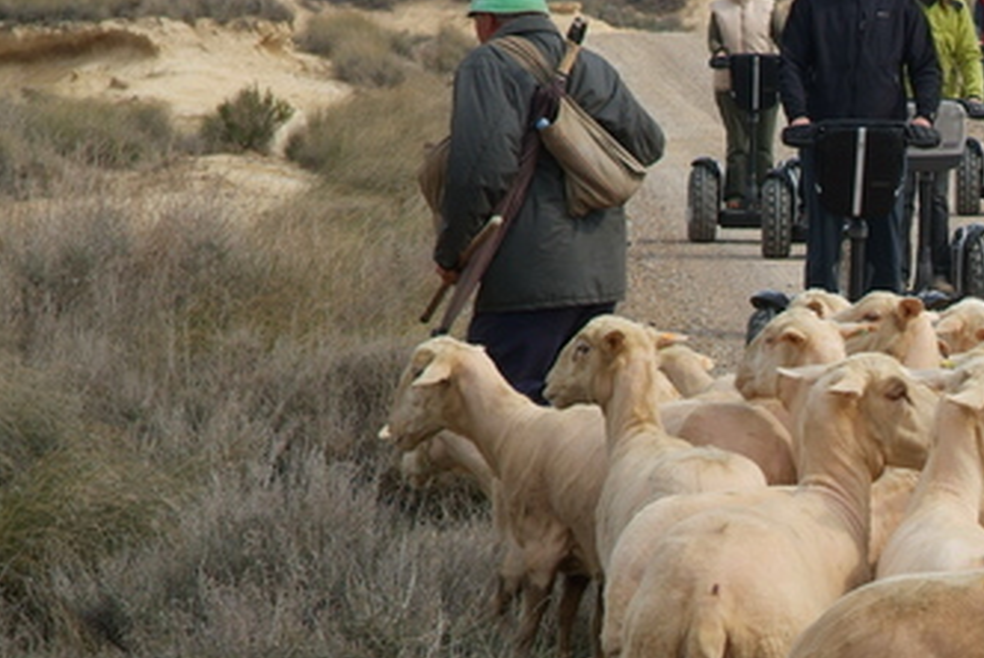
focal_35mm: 200
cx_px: 1098
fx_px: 5471
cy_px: 170
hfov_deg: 10.2
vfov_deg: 6.9
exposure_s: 1/250
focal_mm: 55
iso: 100
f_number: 8
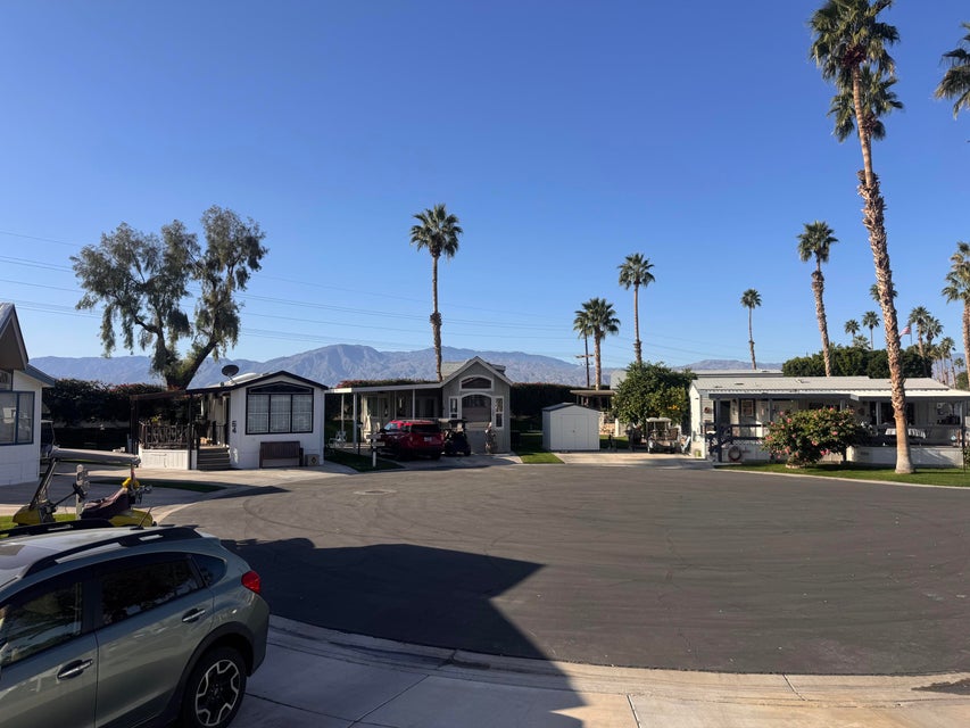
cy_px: 364
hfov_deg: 71.6
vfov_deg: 56.8
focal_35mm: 24
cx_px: 485
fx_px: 673
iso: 80
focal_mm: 6.76
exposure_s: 1/4608
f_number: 1.78
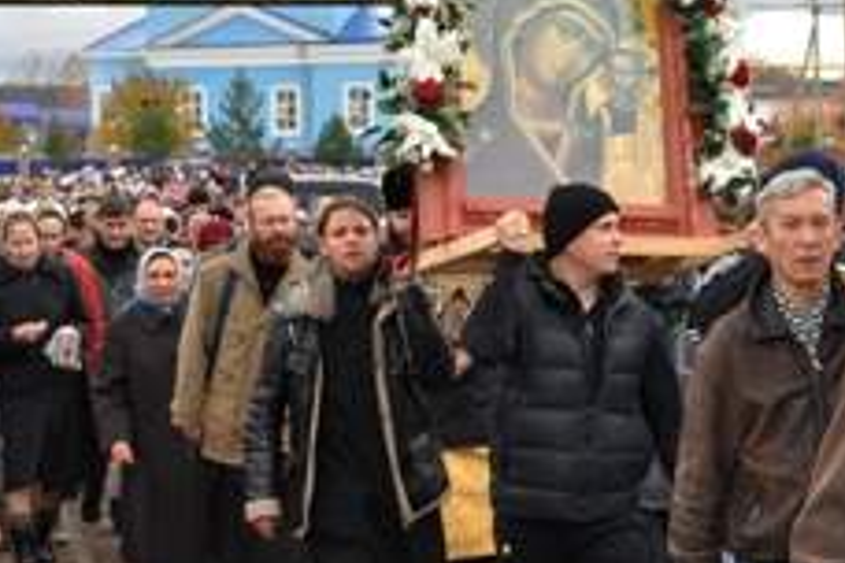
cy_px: 39
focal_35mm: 103
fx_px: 2417
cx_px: 823
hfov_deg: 19.3
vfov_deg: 13.2
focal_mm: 35
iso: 200
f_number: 5
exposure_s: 1/200
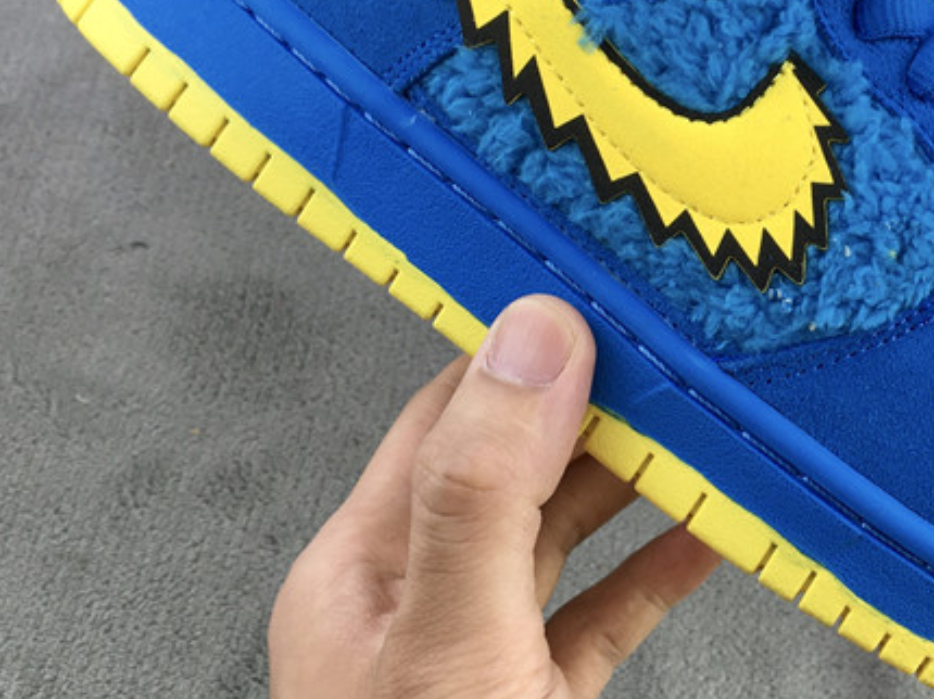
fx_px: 1456
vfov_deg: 26.6
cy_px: 169
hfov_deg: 34.2
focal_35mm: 54
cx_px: 782
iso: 25
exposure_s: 1/50
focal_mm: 4.15
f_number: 2.2
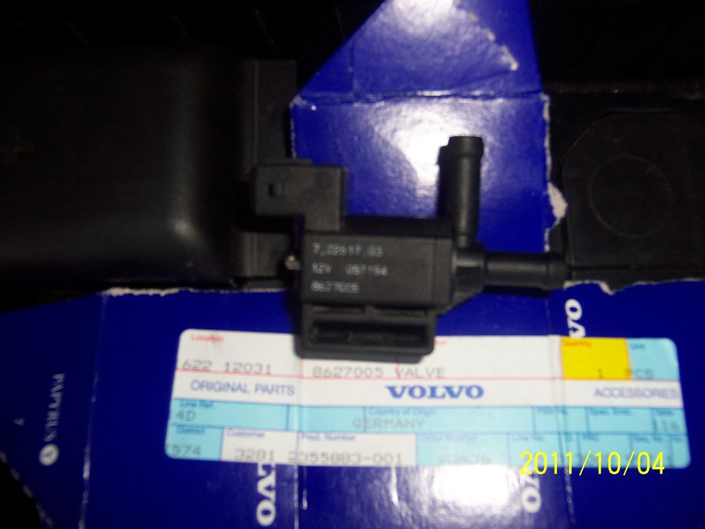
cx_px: 352
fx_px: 672
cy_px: 264
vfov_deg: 42.9
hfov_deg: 55.4
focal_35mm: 33
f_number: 2.8
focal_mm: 5.5
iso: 80
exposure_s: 1/60
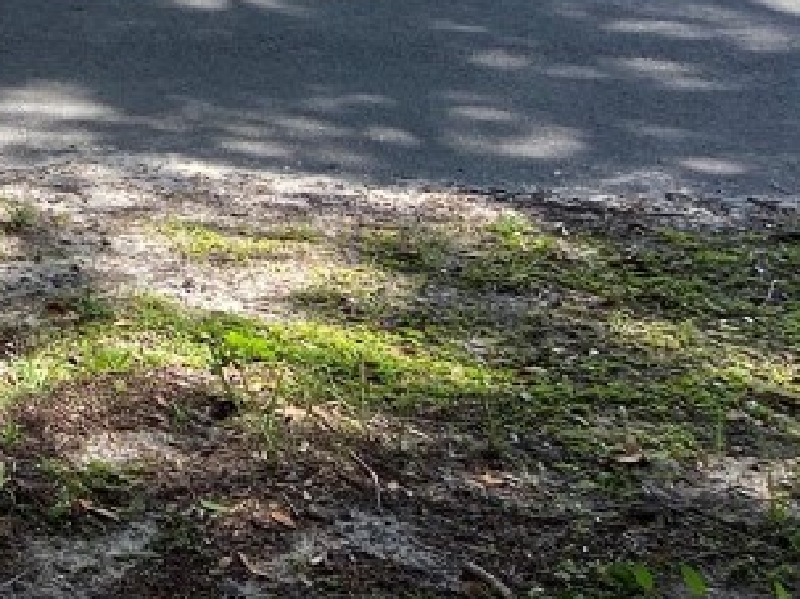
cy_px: -325
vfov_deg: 15.4
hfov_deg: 18.8
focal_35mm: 88
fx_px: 2033
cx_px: -502
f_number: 1.8
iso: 32
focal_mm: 4.25
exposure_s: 1/767
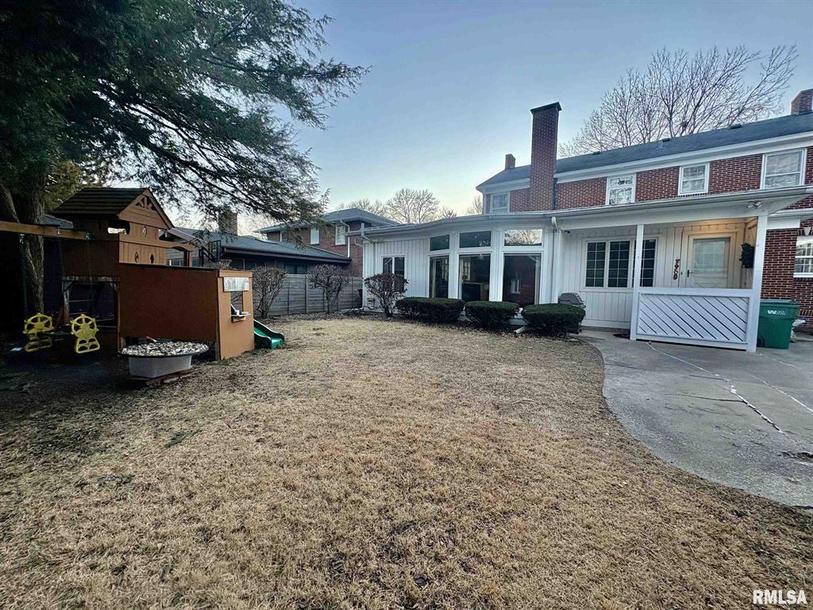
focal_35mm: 14
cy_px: 305
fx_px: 329
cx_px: 406
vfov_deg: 85.7
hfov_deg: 102.1
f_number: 2.2
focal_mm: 2.22
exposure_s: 1/118
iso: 125
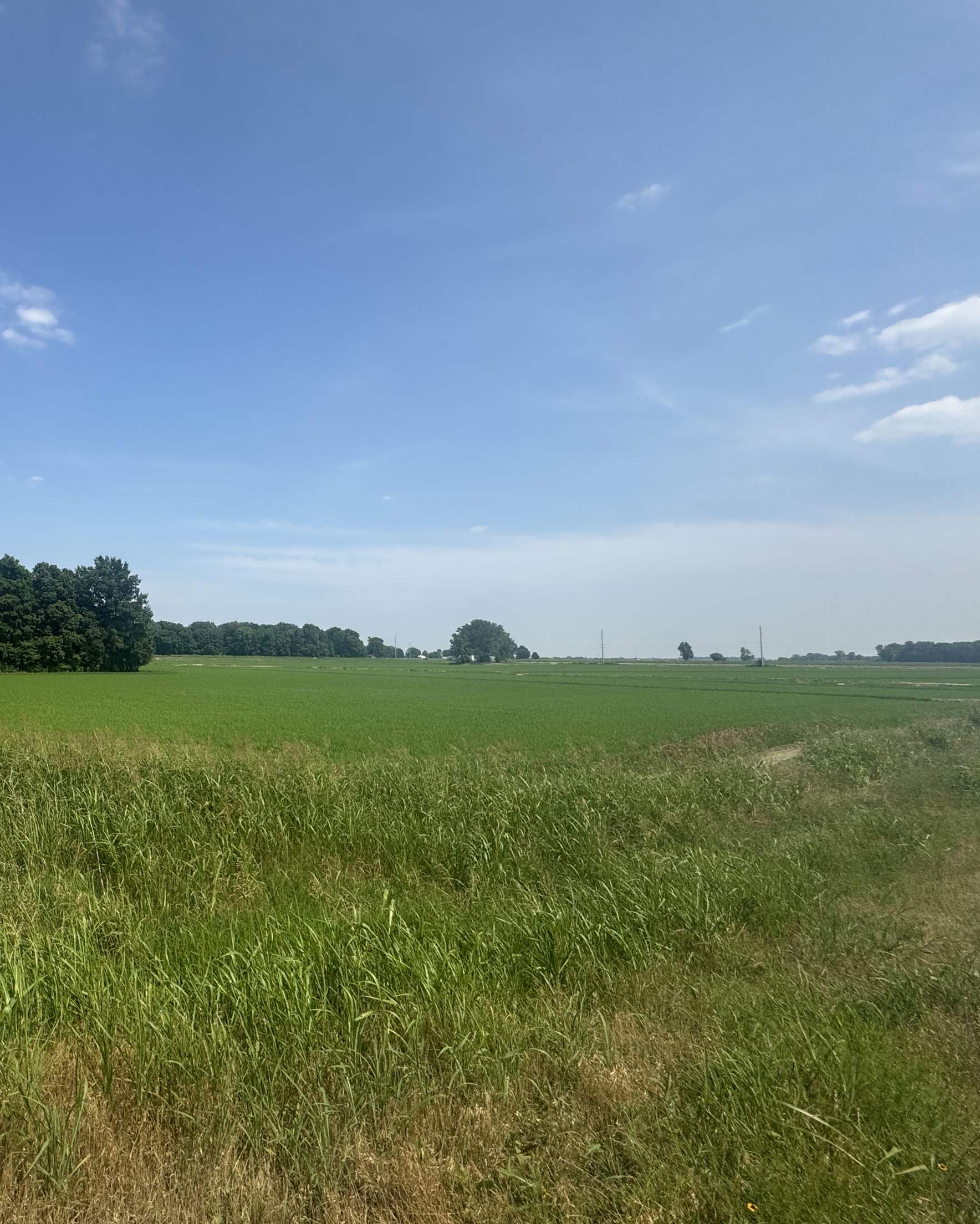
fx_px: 689
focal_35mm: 19
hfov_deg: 63.9
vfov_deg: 83.3
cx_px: 178
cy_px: 608
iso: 50
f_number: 2.2
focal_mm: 2.22
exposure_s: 1/2208
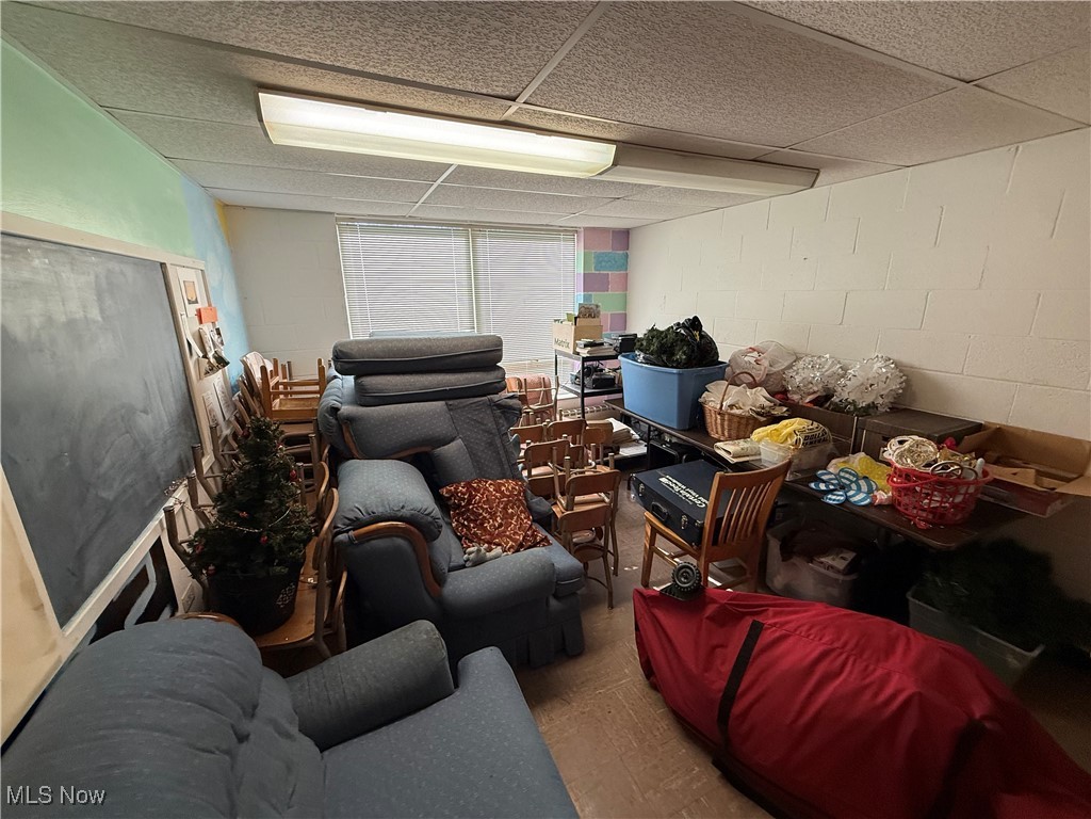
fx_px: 441
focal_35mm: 14
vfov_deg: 85.7
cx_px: 546
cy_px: 410
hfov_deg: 102.1
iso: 200
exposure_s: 1/120
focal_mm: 2.22
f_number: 2.2
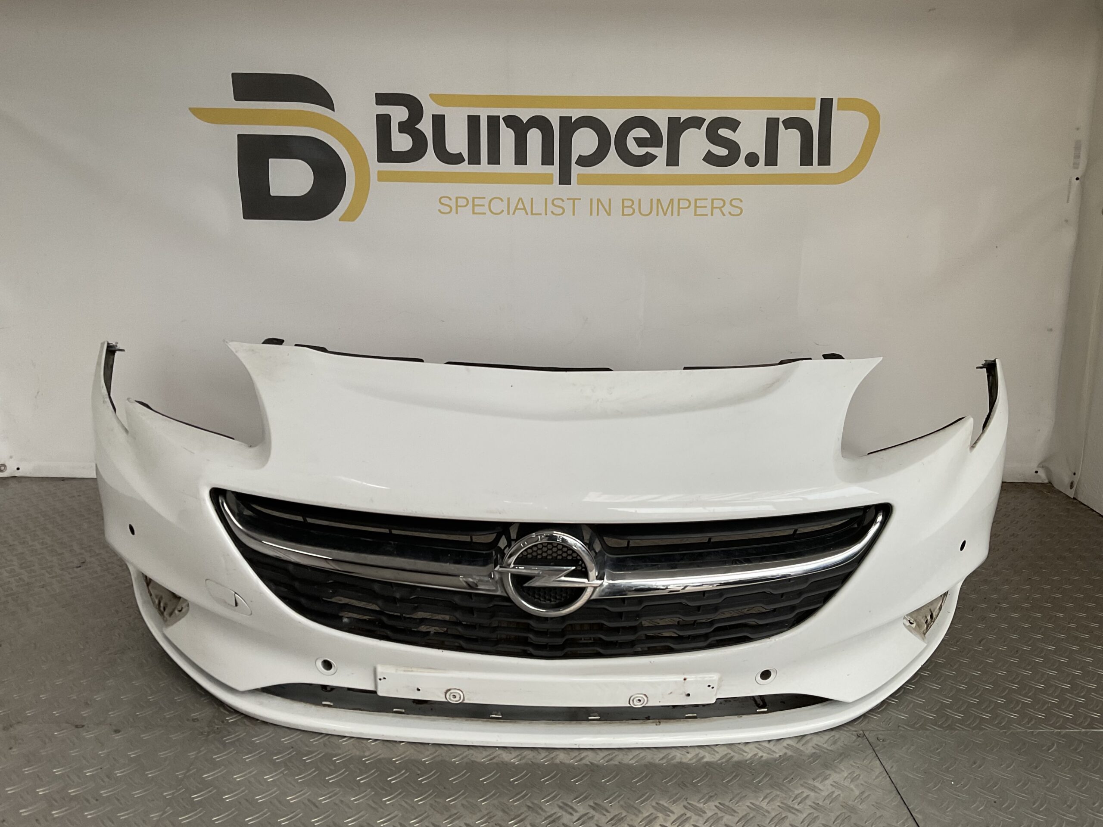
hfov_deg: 61.7
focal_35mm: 29
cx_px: 552
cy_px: 414
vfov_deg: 48.2
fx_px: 924
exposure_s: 1/120
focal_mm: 3
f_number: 1.8
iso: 64
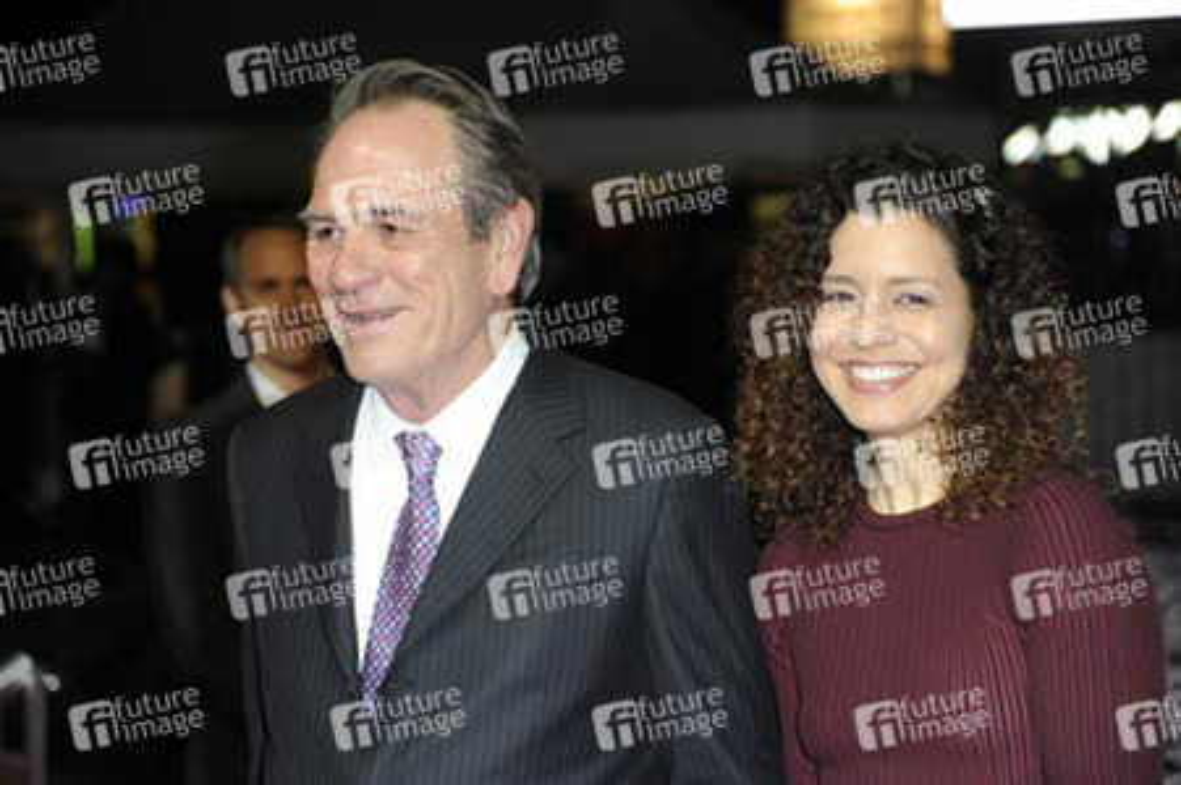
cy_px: 392
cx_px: 590
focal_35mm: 135
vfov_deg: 10.1
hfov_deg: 15.2
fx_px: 4425
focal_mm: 135
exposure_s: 1/125
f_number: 5.6
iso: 800
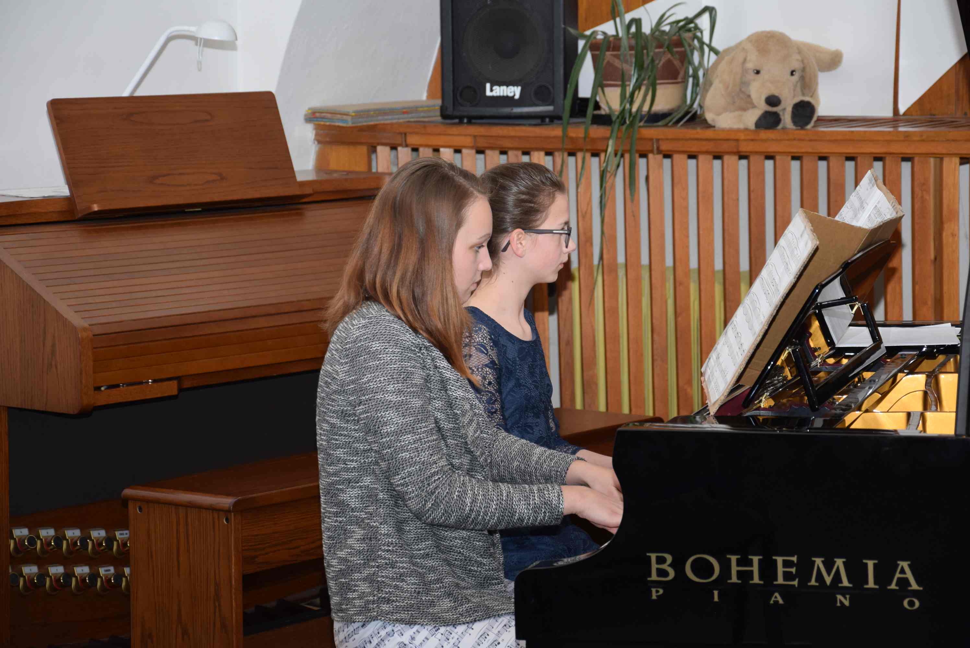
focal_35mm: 120
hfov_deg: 17.0
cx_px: 485
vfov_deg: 11.4
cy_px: 324
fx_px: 3236
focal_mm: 80
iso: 400
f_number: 5.3
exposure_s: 1/125
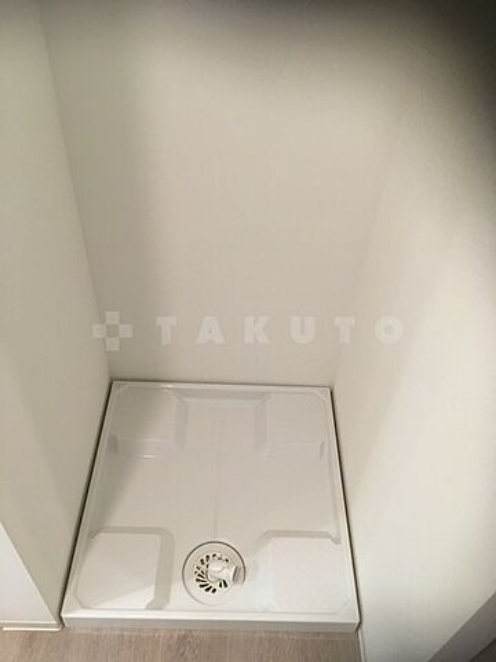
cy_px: 331
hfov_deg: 48.2
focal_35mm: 29
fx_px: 554
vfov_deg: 61.7
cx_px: 248
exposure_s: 1/30
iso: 100
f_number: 2.2
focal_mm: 4.15
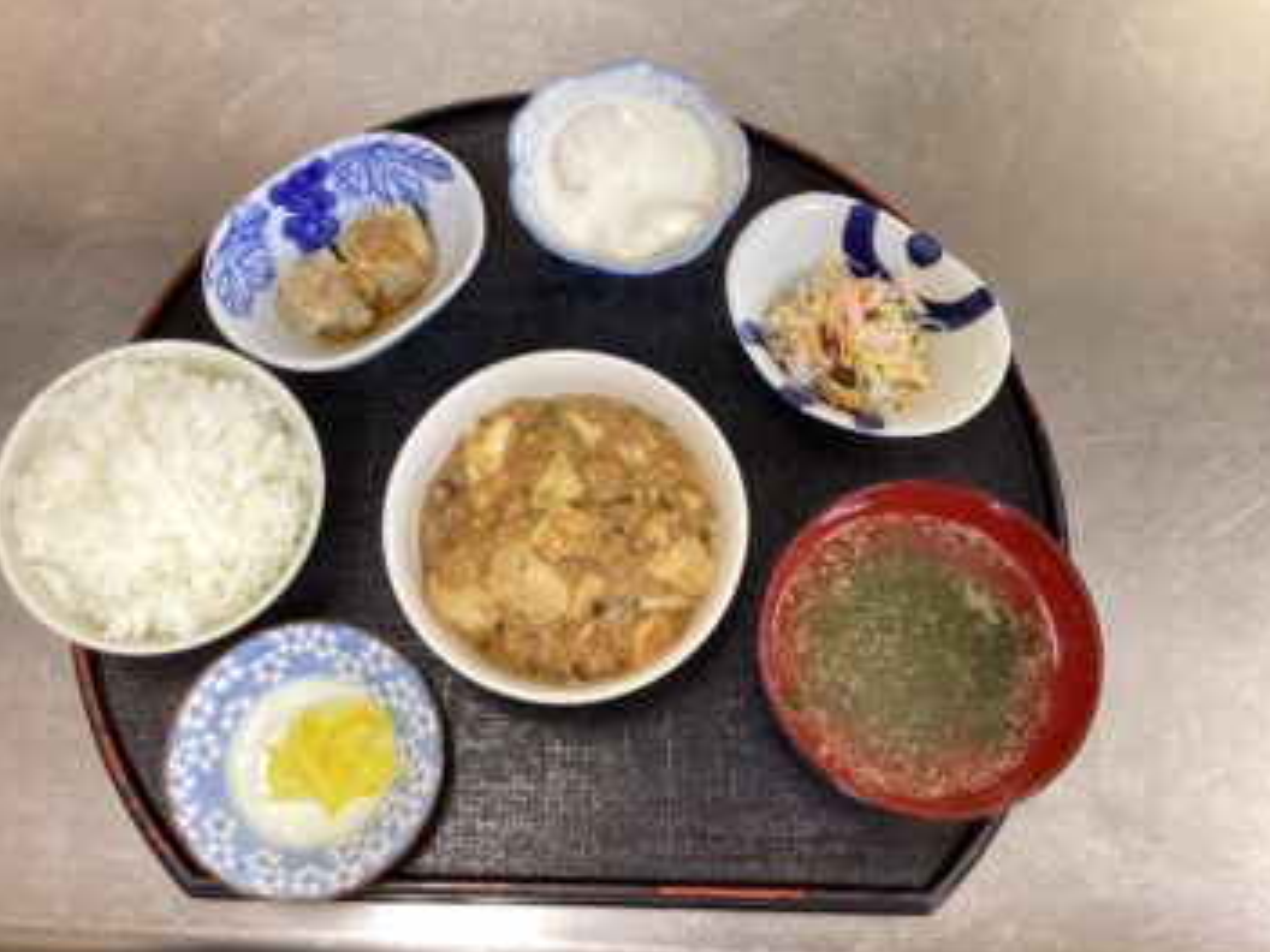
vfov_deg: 42.9
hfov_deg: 55.3
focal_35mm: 33
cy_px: 496
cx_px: 608
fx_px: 1211
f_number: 2.4
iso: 320
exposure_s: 1/60
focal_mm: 3.3
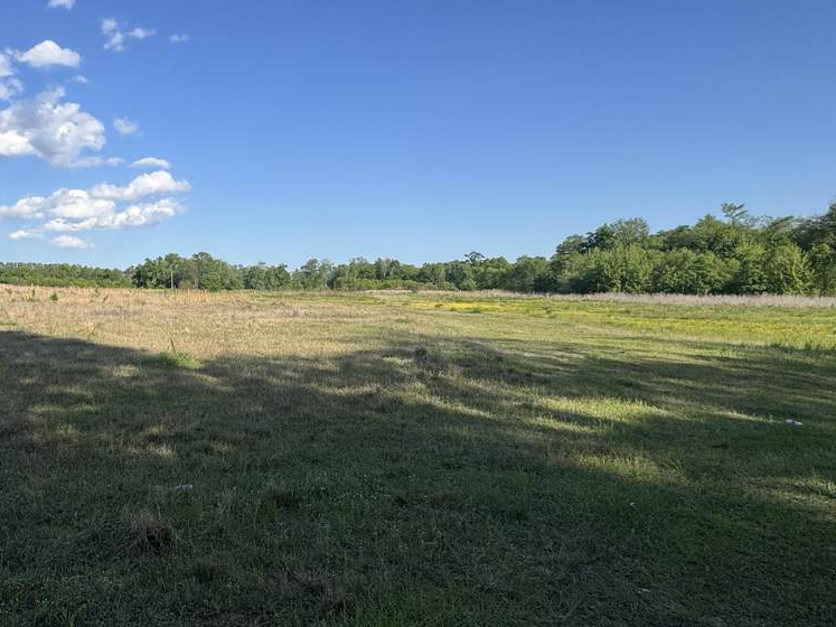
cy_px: 306
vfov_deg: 56.8
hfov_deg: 65.6
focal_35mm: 24
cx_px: 176
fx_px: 580
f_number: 2.2
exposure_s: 1/1880
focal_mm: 2.22
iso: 50
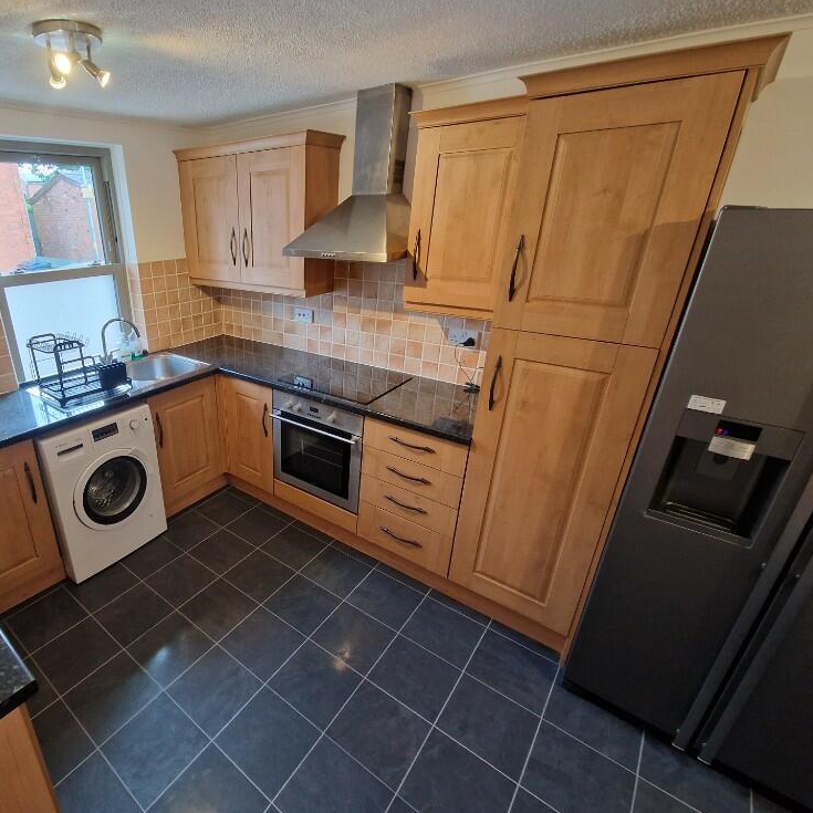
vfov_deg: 87.4
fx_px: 425
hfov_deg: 84.0
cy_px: 402
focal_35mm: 16
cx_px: 263
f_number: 2.2
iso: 250
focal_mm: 2.2
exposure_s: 1/50
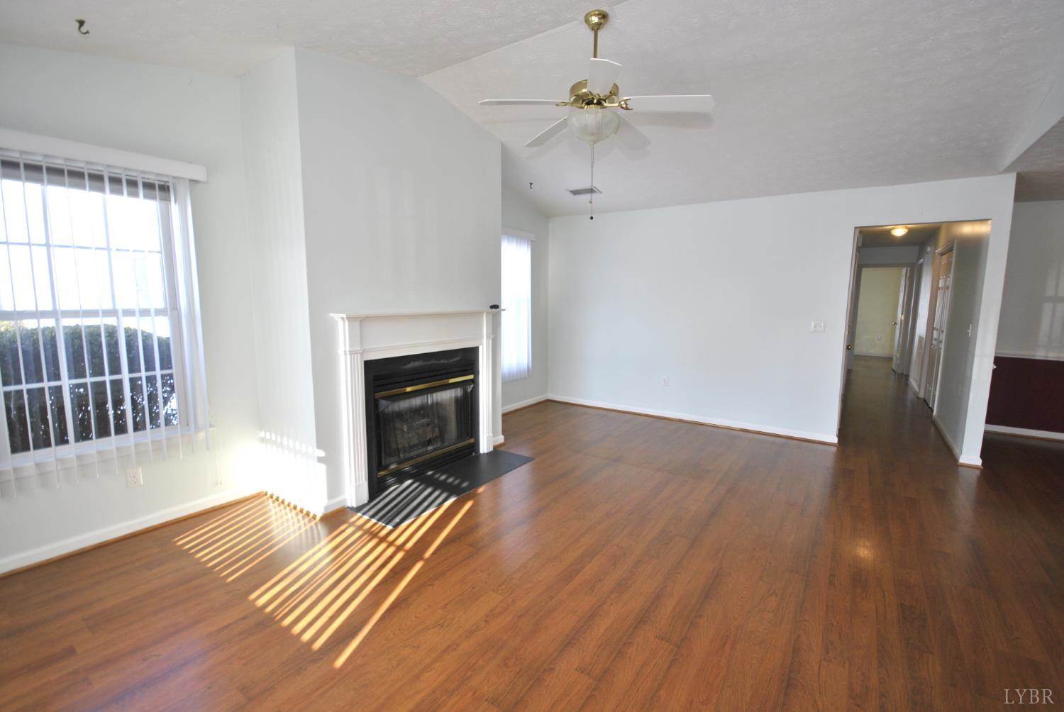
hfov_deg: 100.3
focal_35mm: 15
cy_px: 356
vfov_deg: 77.5
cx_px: 532
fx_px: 444
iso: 200
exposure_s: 1/80
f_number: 4.5
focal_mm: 10
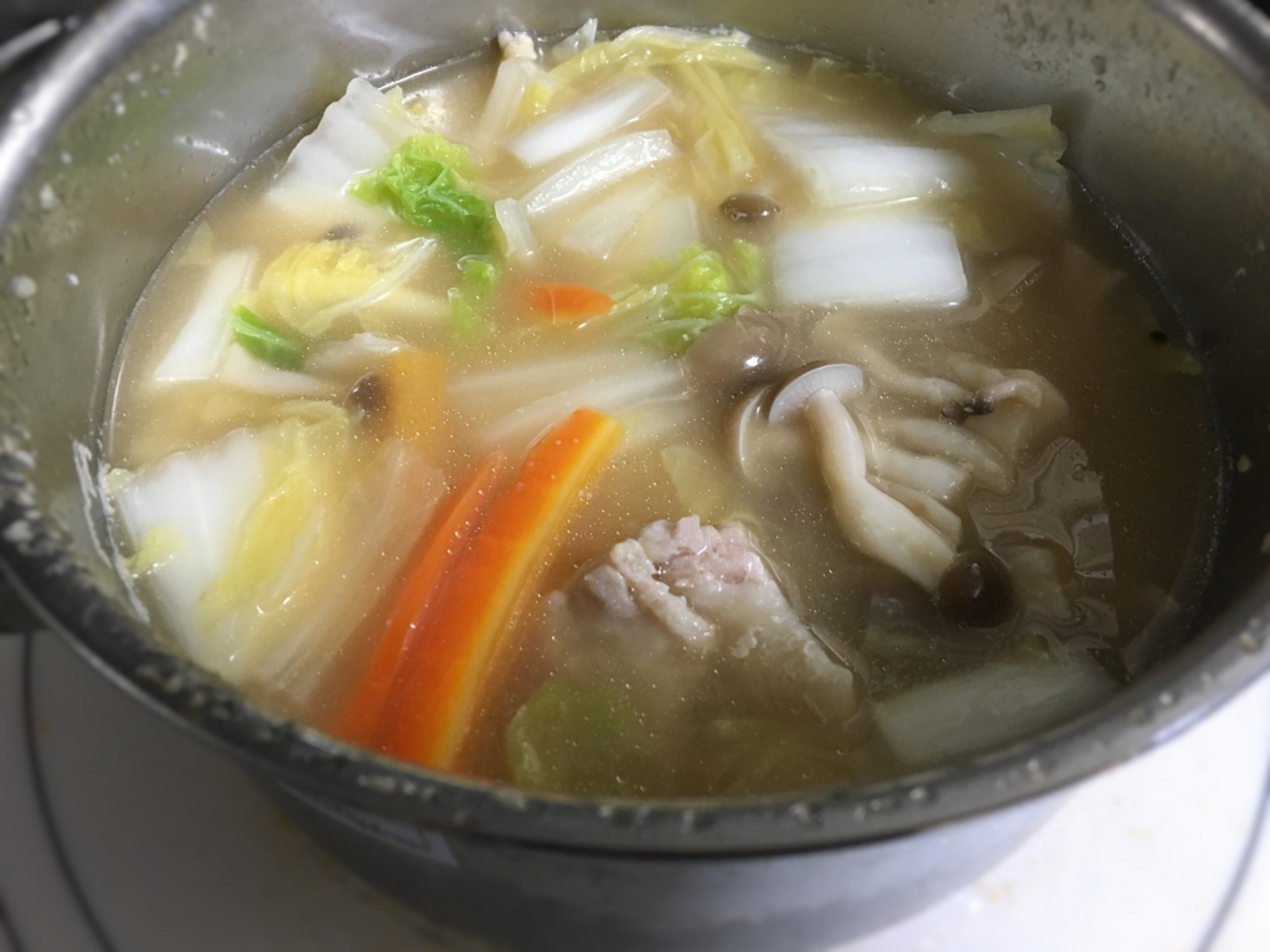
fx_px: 1064
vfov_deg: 48.2
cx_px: 635
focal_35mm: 29
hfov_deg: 61.7
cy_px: 476
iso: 160
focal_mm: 4.15
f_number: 2.2
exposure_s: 1/30
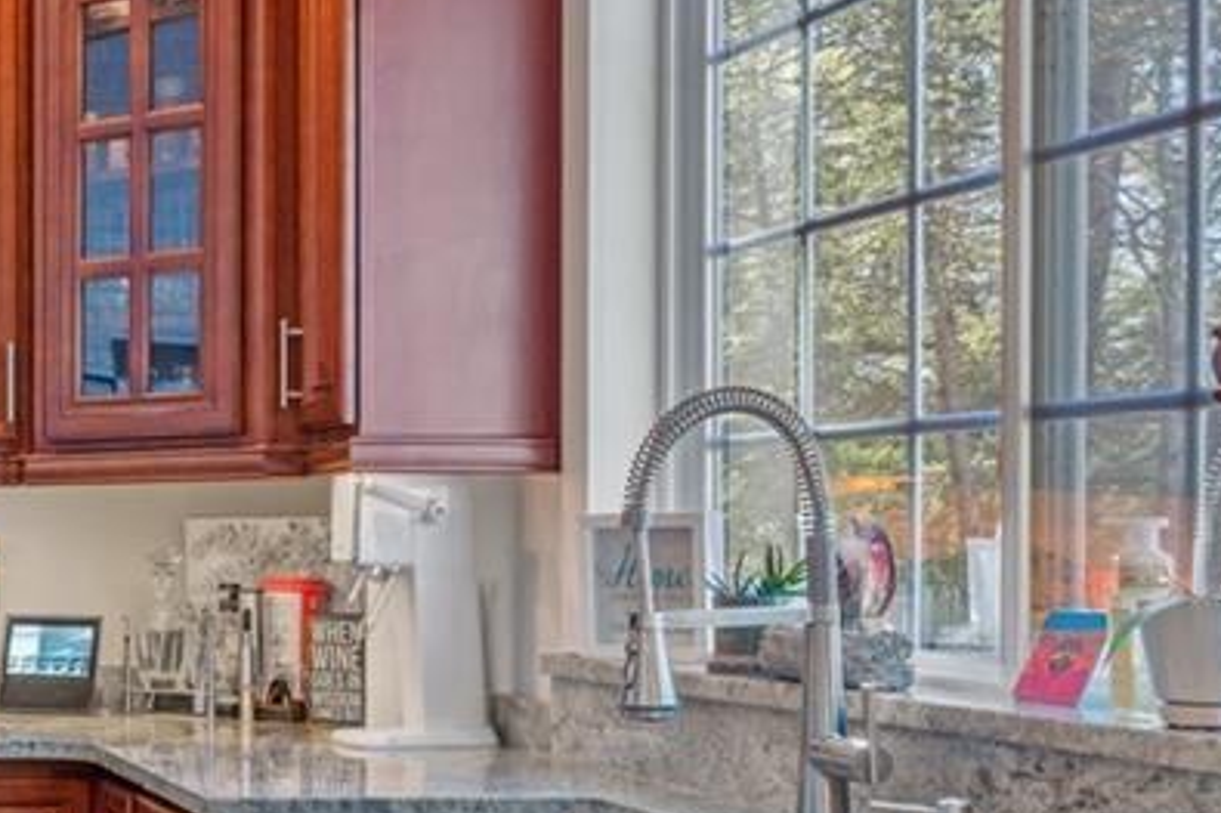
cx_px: -340
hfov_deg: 28.5
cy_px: 575
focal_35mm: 58
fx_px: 1976
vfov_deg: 23.1
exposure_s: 1/6
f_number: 7.1
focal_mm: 15
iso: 320
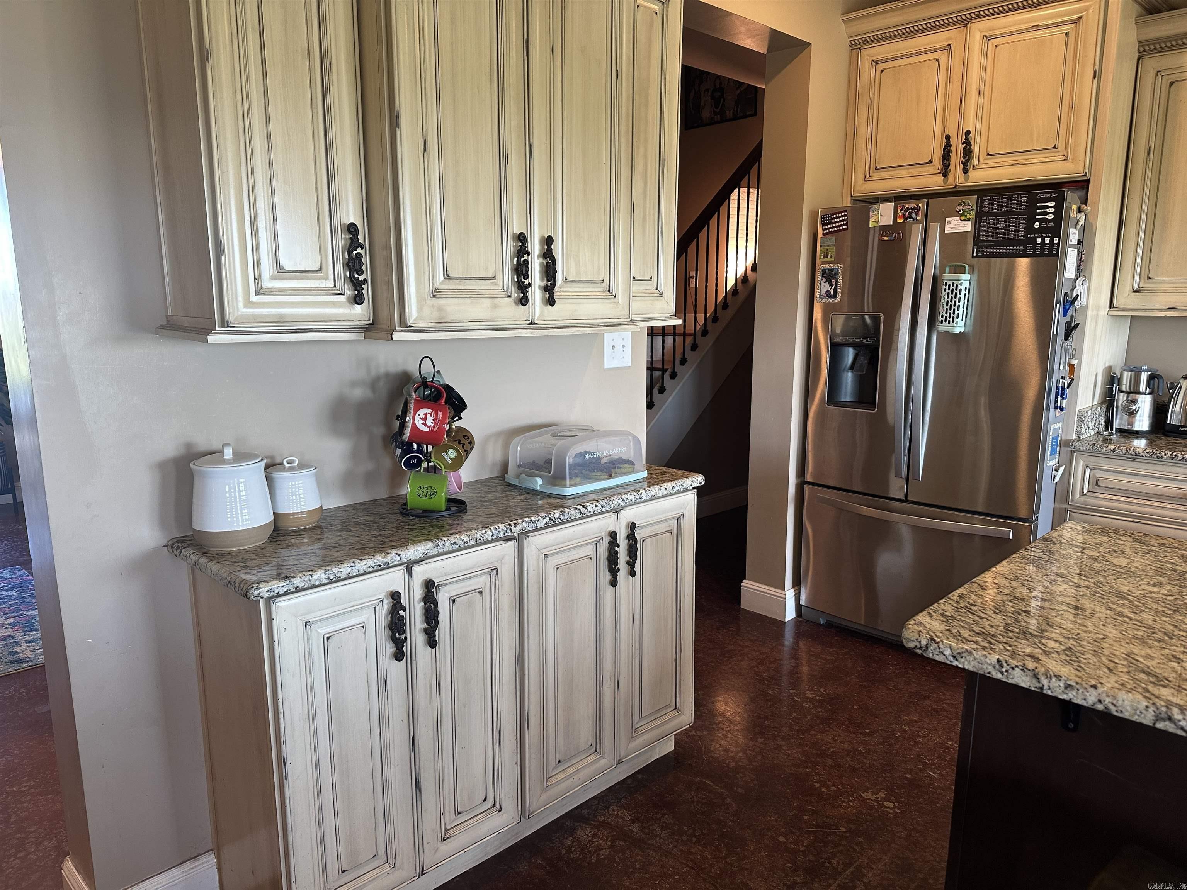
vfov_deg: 56.8
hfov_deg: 71.6
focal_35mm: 24
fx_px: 823
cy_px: 445
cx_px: 594
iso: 125
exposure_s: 1/60
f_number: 1.78
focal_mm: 6.86
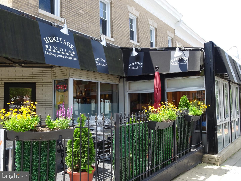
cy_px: 90
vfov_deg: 46.8
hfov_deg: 60.0
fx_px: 209
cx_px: 120
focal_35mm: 30
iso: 80
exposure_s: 1/200
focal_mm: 5.09
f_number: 4
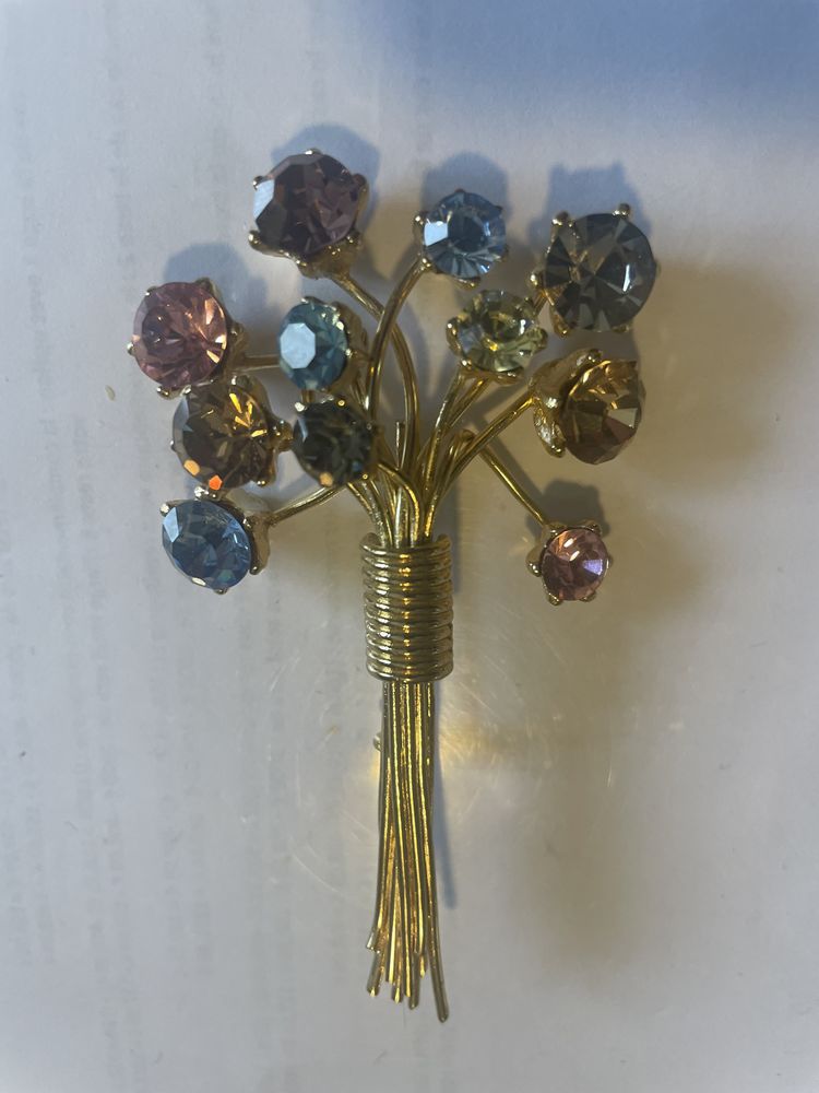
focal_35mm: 26
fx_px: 820
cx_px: 410
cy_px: 546
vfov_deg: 67.3
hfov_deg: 53.1
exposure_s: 1/102
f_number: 1.6
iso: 125
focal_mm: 4.2
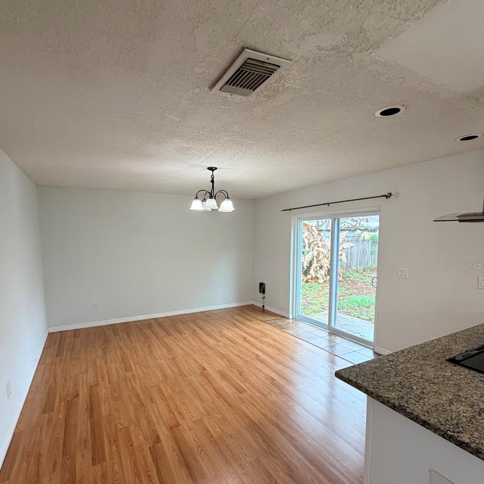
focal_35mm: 18
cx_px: 238
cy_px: 265
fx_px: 285
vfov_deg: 80.5
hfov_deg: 80.7
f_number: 2.2
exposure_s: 1/60
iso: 250
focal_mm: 2.22
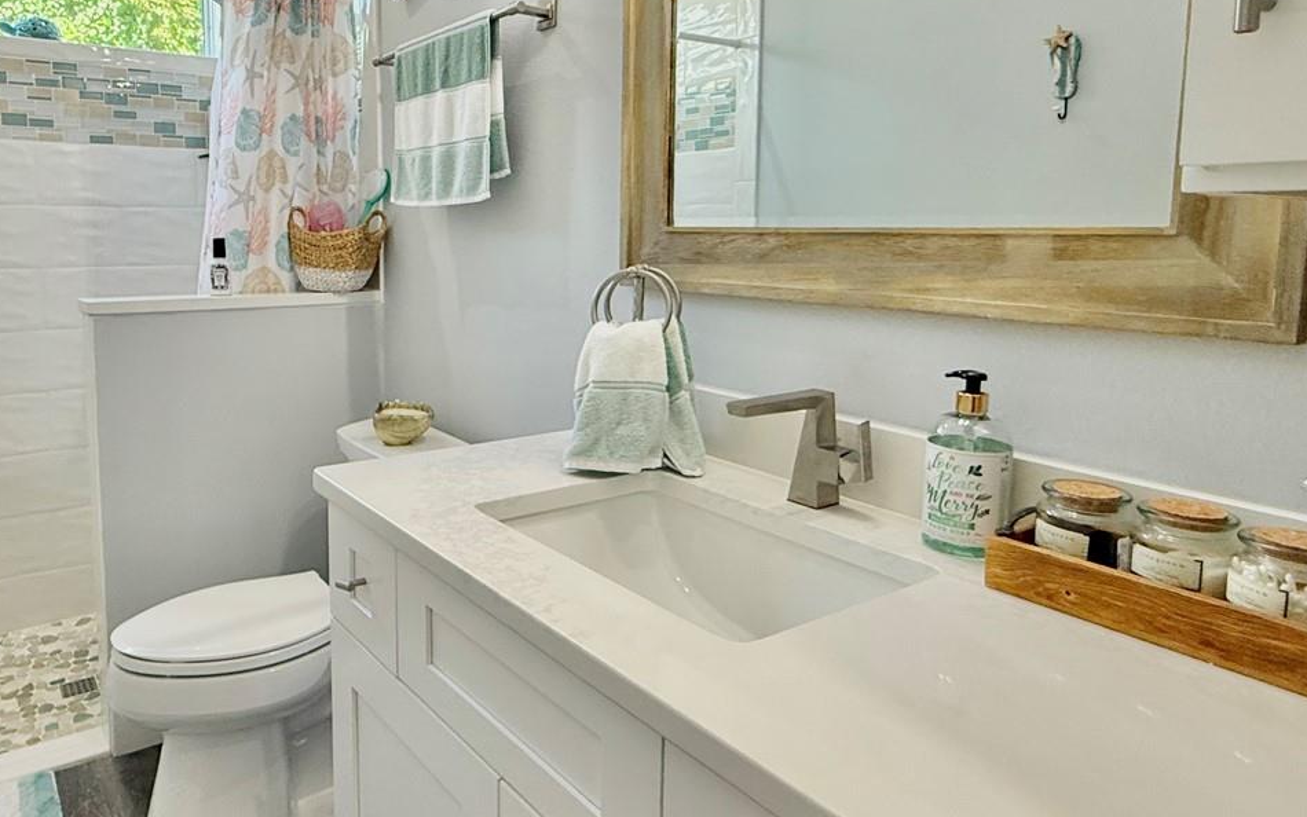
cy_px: 322
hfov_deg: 71.4
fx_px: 891
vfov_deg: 49.0
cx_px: 497
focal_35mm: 25
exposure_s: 1/120
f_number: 2.2
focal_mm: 2.22
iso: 250
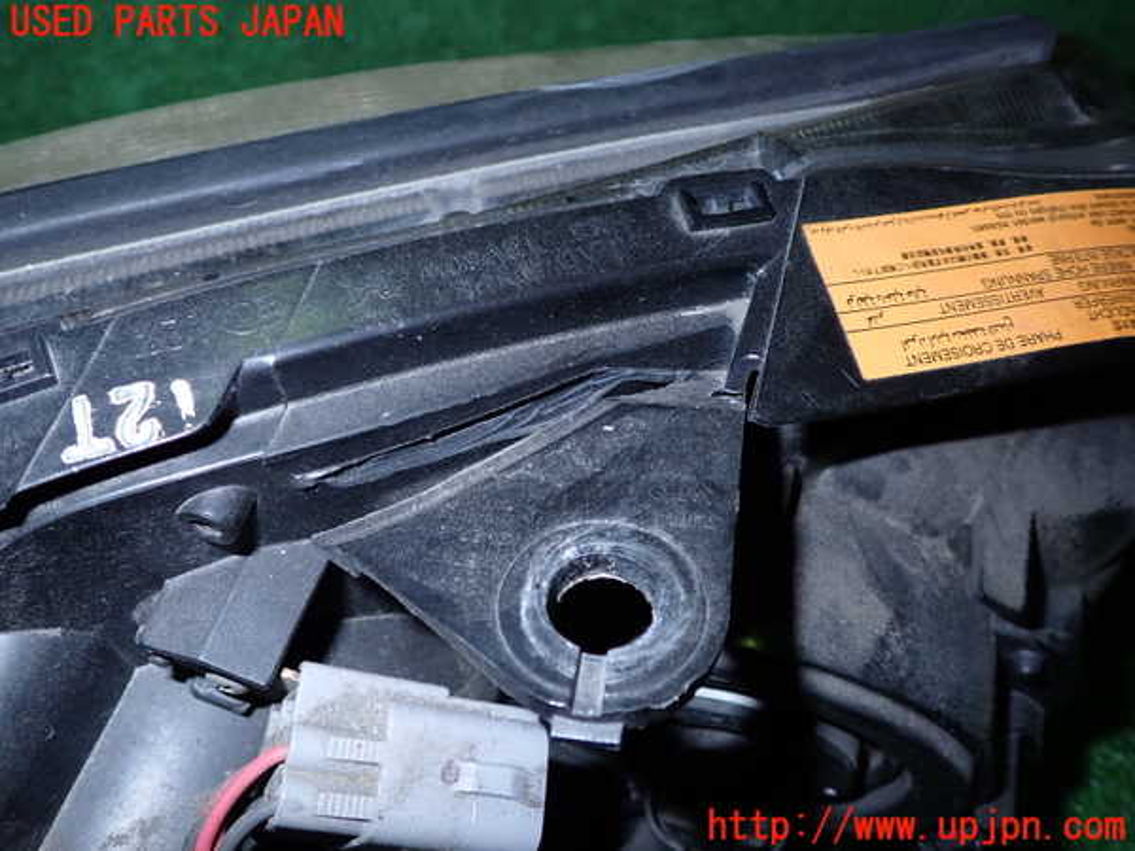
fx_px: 984
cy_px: 426
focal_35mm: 30
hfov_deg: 60.0
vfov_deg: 46.8
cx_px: 568
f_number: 6.3
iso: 200
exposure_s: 1/30
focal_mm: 5.4
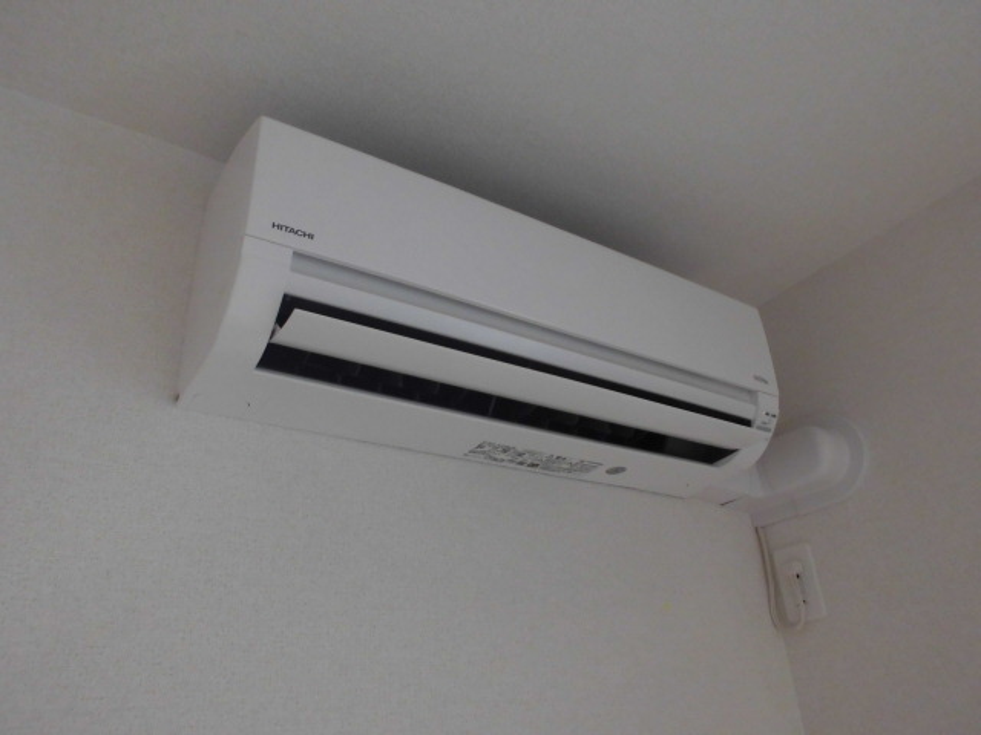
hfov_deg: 67.3
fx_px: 737
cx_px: 490
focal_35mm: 26
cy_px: 368
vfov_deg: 53.1
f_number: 3.5
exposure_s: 1/60
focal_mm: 4.6
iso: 200
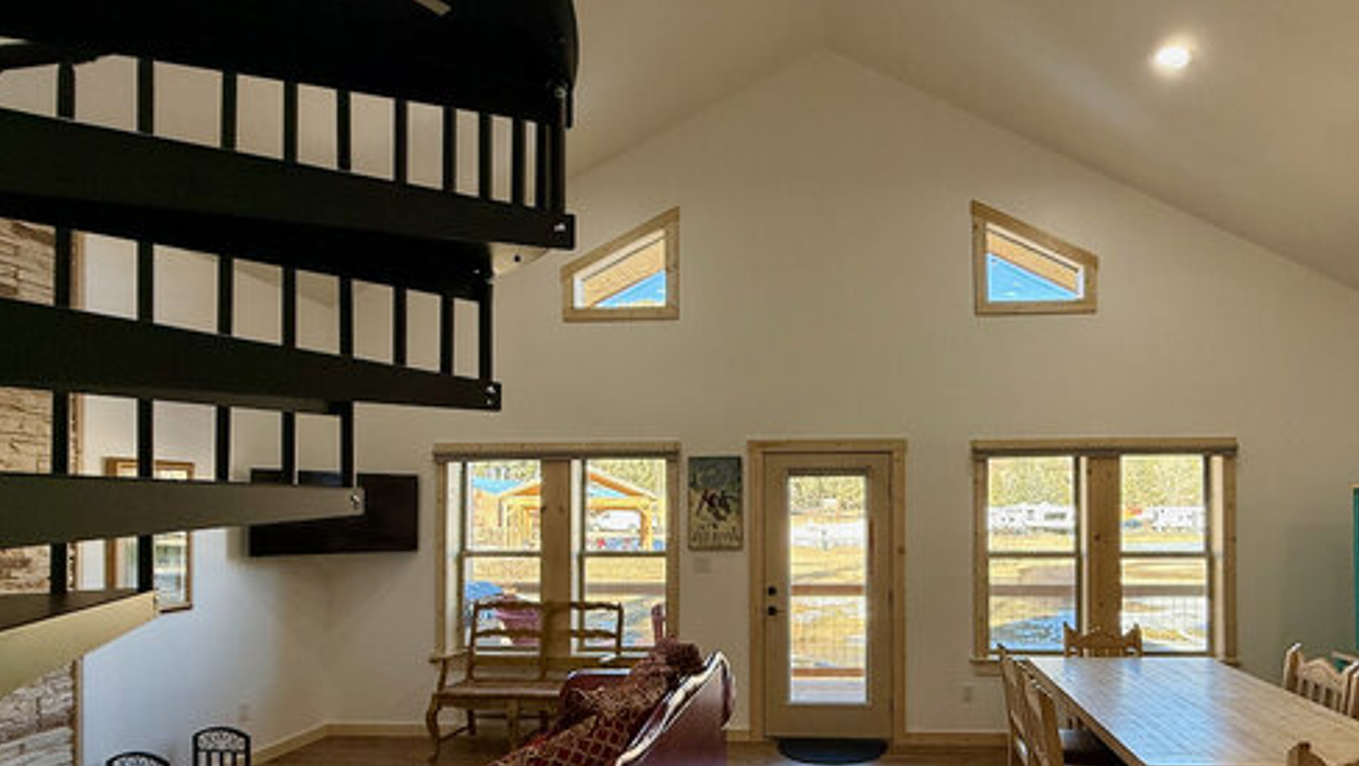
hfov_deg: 85.2
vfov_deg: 54.8
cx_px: 835
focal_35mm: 20
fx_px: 721
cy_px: 510
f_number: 2.2
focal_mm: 2.22
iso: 80
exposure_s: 1/120
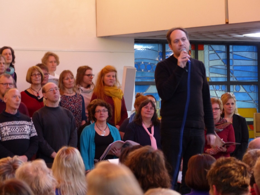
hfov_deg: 10.8
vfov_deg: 8.1
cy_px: 98
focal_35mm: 183
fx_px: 1375
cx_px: 130
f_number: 2.8
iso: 400
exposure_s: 1/8
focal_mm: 33
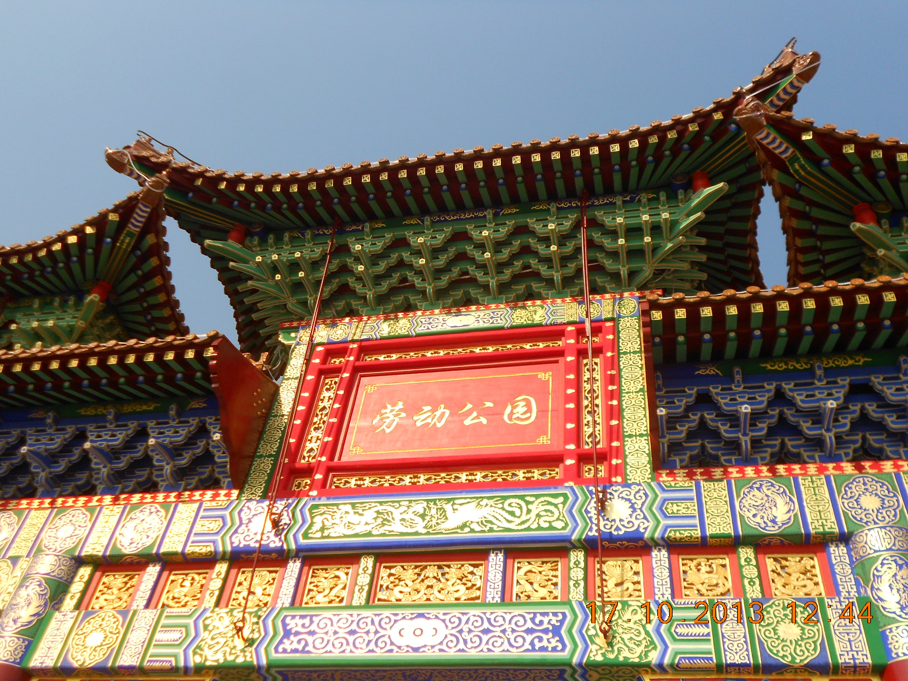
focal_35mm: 32
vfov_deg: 44.2
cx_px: 454
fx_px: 839
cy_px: 340
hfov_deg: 56.8
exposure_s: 1/1000
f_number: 3.6
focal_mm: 5.8
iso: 80
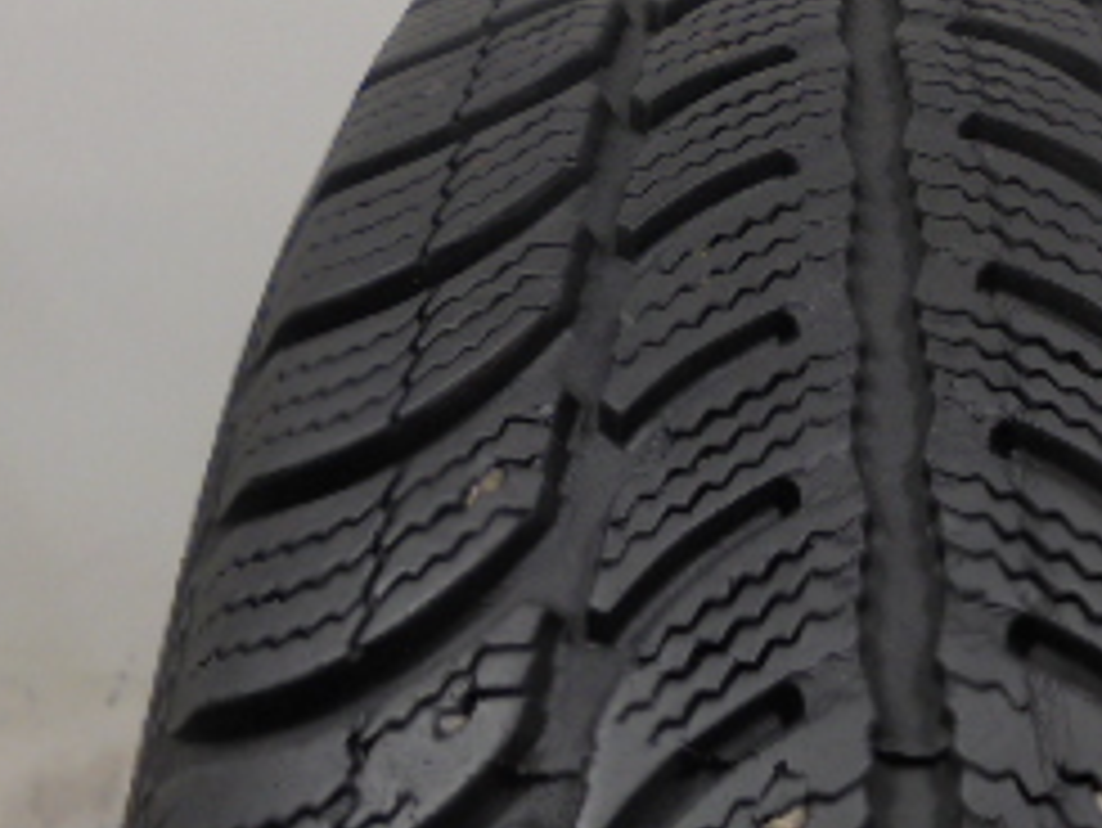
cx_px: 774
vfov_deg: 21.2
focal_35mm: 68
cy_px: 112
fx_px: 2166
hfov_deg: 28.3
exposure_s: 1/30
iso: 100
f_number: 3.5
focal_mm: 4.6
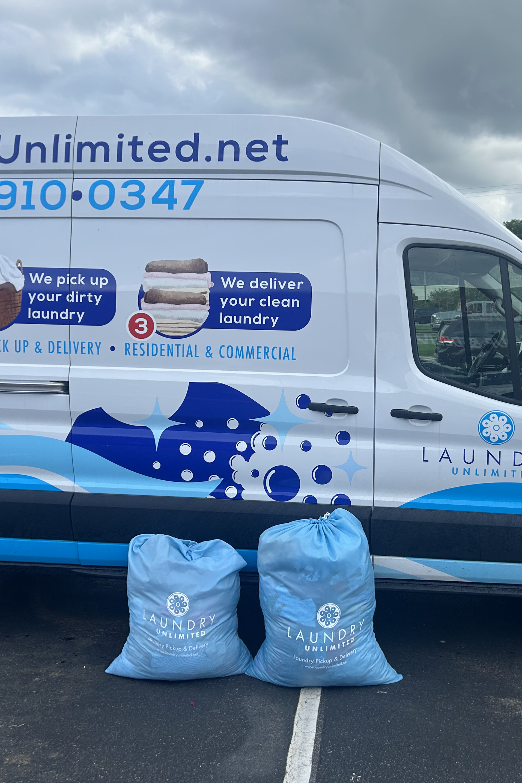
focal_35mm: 38
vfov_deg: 50.7
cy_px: 375
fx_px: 826
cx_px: 272
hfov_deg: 35.1
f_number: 1.5
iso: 50
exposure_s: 1/2994
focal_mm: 5.7
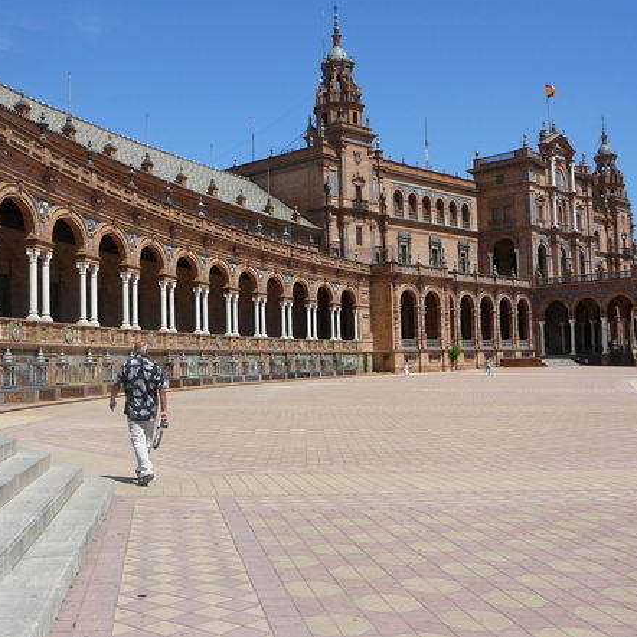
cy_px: 314
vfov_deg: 40.0
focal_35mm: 42
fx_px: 874
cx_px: 272
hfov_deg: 39.9
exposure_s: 1/640
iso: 80
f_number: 5
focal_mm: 5.2
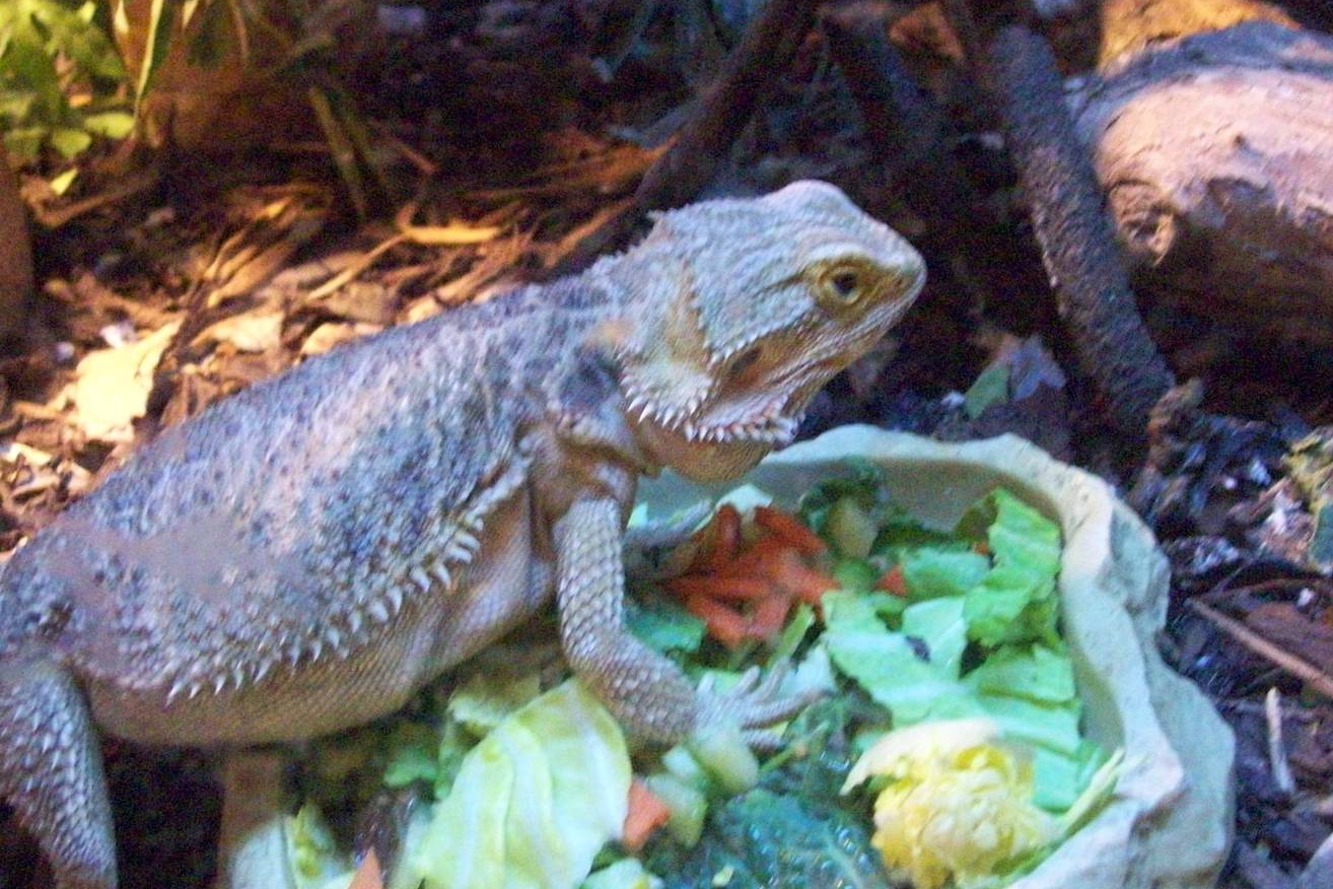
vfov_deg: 23.8
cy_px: 394
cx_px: 649
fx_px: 2110
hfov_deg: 35.1
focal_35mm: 57
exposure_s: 1/55.1
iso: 800
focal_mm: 7.6
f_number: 3
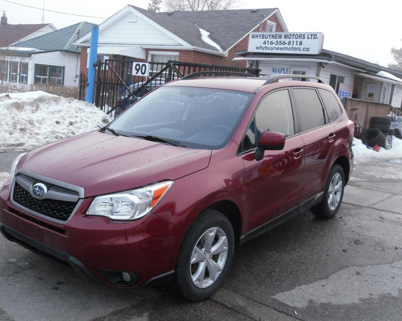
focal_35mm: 37
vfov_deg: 40.1
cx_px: 193
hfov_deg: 49.1
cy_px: 160
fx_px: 440
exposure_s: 1/45
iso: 100
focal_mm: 6.3
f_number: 3.5
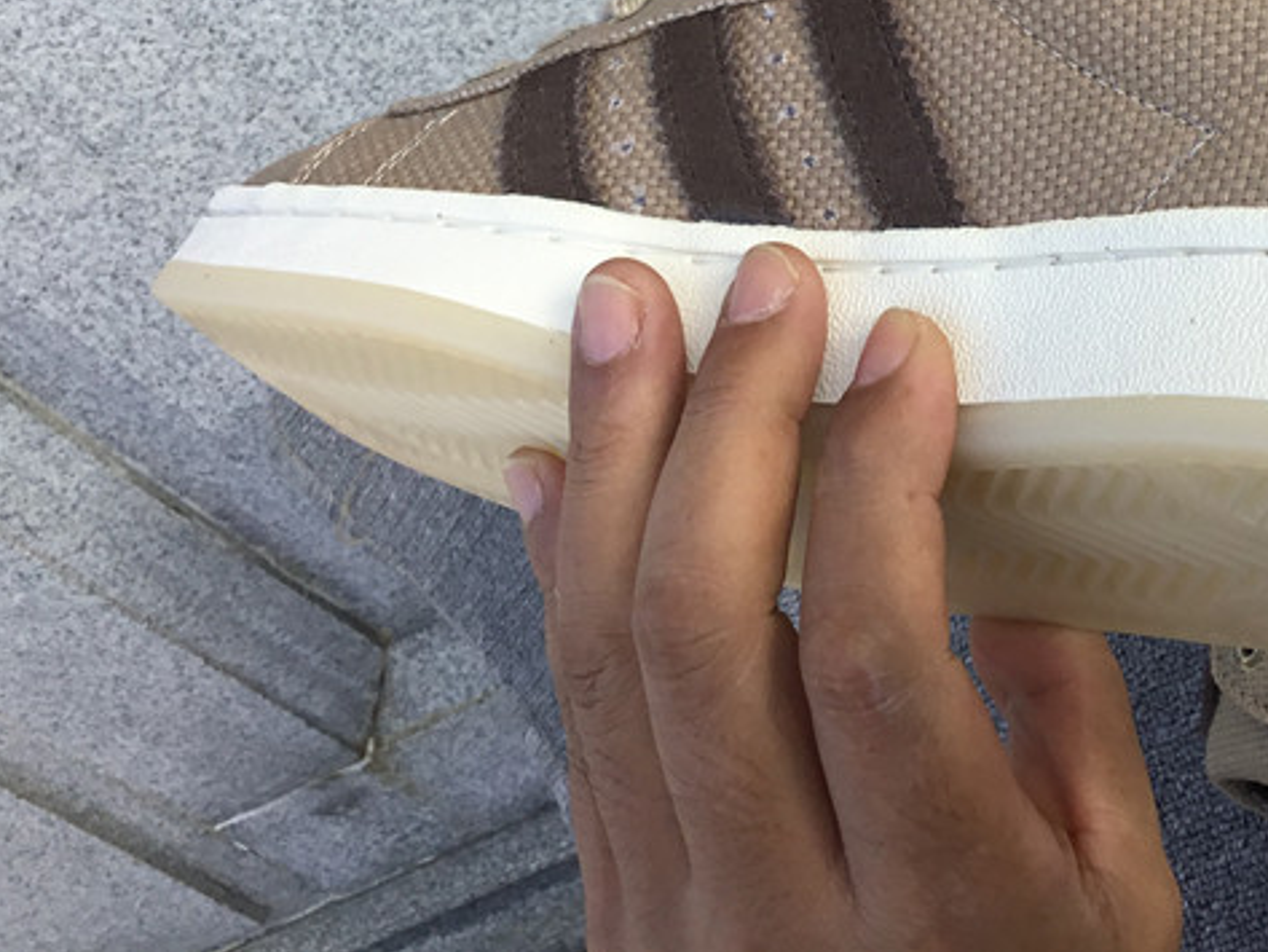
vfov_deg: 24.0
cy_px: 52
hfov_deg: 32.1
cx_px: 957
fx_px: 2162
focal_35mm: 59
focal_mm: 3.3
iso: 25
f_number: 2.4
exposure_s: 1/407
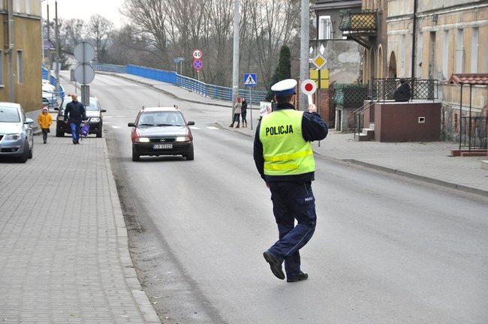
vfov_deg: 11.4
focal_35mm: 120
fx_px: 1625
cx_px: 244
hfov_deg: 17.1
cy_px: 162
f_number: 6.3
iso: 800
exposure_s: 1/640
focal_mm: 80
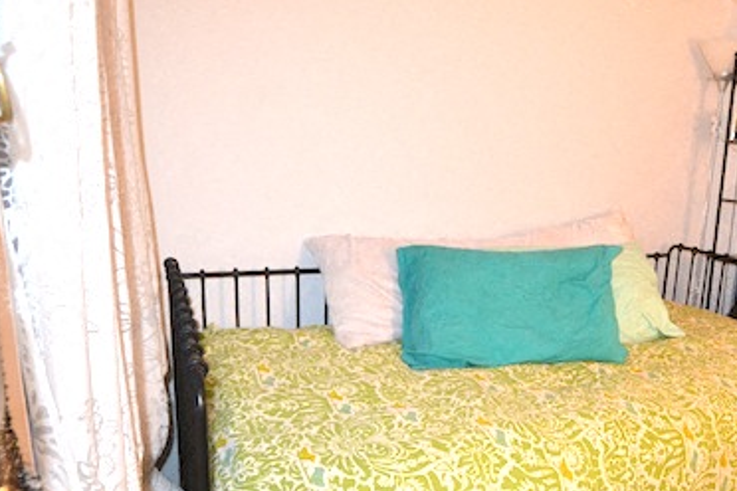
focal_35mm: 29
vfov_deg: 44.8
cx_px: 549
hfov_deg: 60.3
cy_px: 281
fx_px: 594
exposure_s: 1/60
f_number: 4
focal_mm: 12
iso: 1600
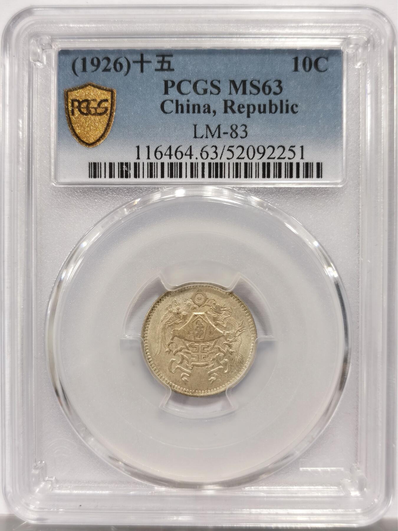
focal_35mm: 54
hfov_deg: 27.0
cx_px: 199
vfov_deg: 35.5
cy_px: 266
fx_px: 828
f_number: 16
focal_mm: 5.56
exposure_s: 1/100
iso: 100
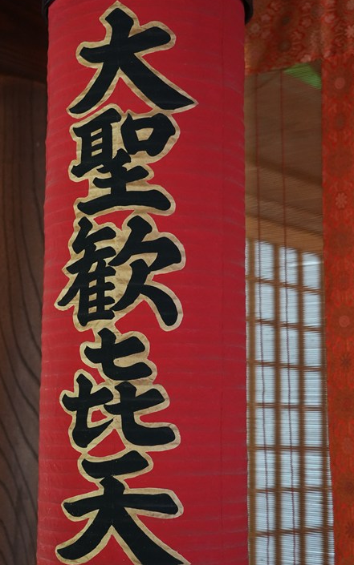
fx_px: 1142
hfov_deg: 17.6
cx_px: 120
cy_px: 270
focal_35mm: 74
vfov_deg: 27.8
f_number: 4
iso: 5000
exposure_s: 1/30
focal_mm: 50
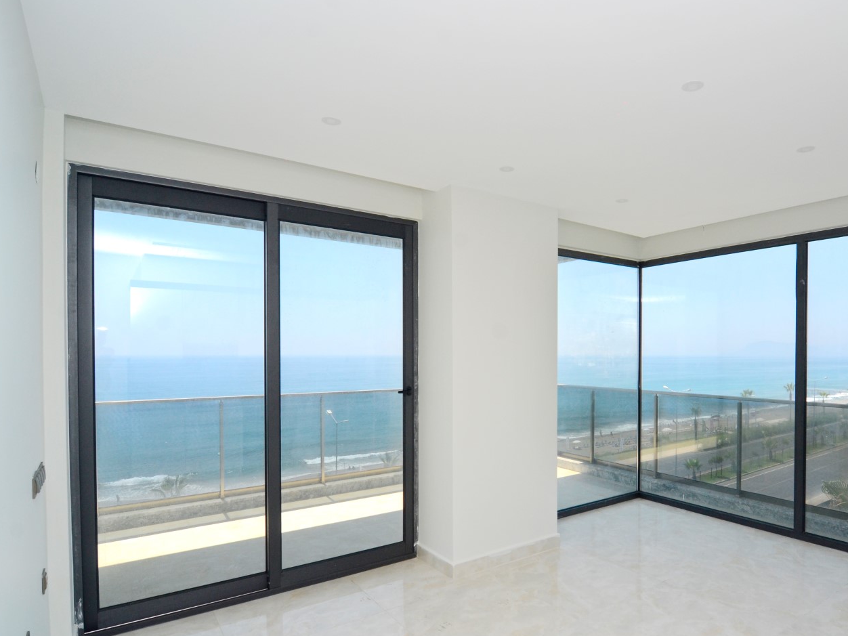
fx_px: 505
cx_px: 533
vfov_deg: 64.1
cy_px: 359
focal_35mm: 21
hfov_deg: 78.5
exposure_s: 1/250
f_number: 7.1
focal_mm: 11
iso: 400
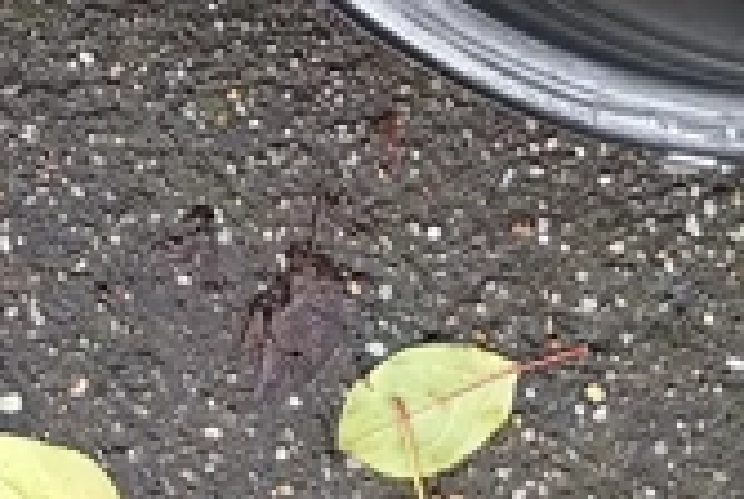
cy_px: -762
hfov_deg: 14.0
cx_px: -53
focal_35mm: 143
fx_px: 2961
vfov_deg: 8.6
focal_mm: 5.54
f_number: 1.8
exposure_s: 1/50
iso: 64
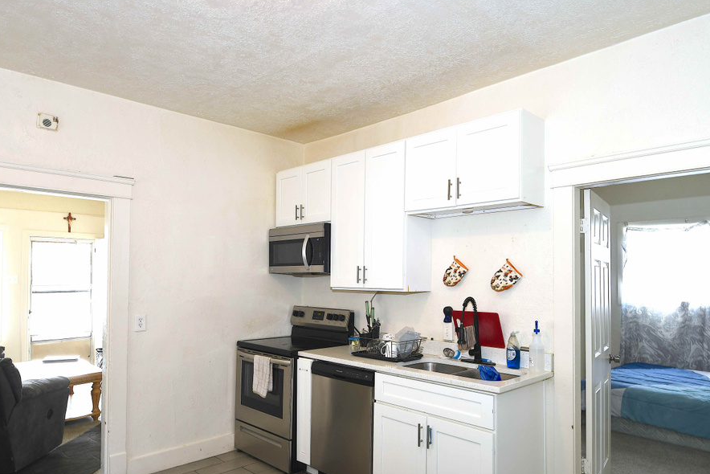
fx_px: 434
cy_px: 269
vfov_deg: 57.1
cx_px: 363
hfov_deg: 78.6
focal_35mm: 22
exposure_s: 1/8
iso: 125
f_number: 8
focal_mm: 13
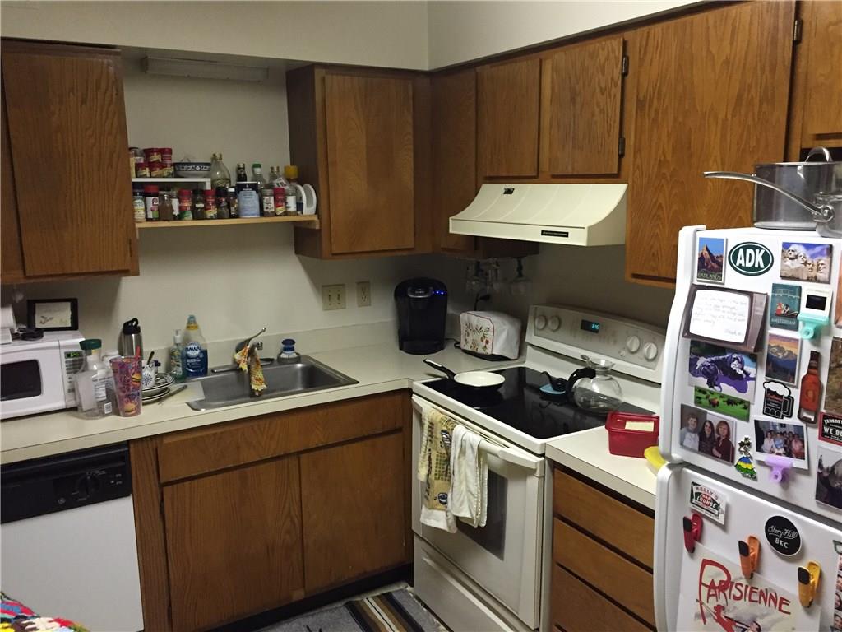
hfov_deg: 61.7
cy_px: 316
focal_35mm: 29
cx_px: 421
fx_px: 705
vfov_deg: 48.2
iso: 250
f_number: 2.2
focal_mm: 4.15
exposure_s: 1/30
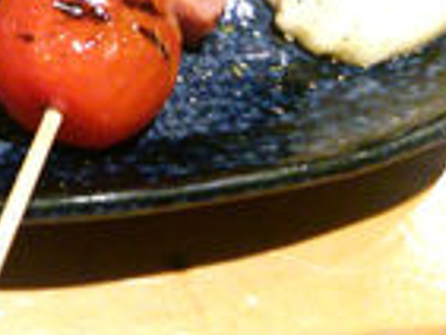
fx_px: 1096
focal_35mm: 85
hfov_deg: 21.1
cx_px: -117
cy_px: -120
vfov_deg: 16.3
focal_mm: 4.06
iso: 250
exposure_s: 1/20
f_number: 1.94
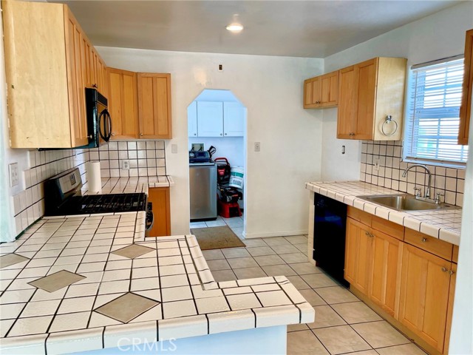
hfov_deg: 67.3
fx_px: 355
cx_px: 236
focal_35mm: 26
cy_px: 178
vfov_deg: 53.1
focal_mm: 5.1
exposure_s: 1/120
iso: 100
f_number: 1.6
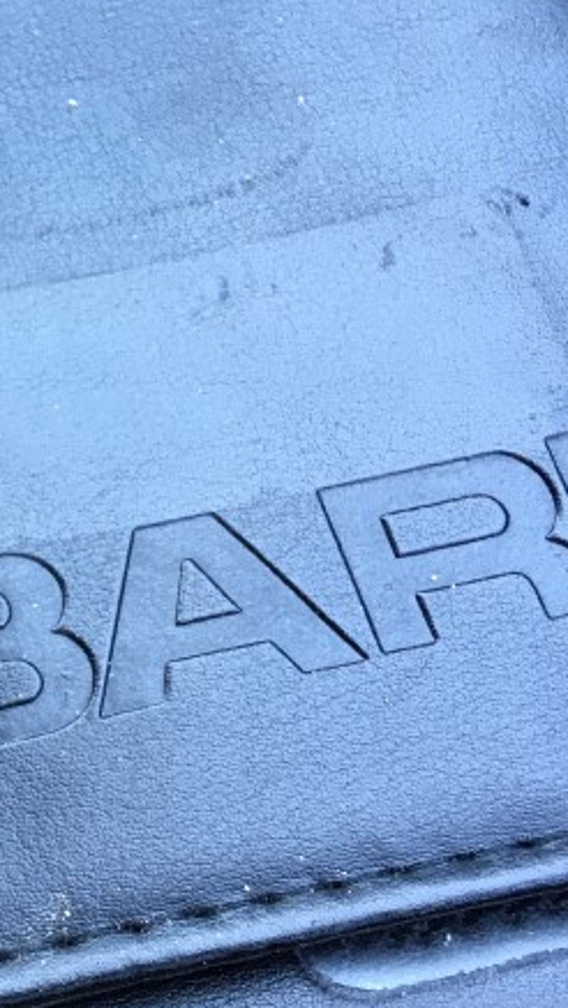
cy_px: 618
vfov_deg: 28.5
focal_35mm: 74
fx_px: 1980
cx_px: -199
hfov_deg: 15.4
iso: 50
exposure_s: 1/30
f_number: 2.2
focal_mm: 4.15
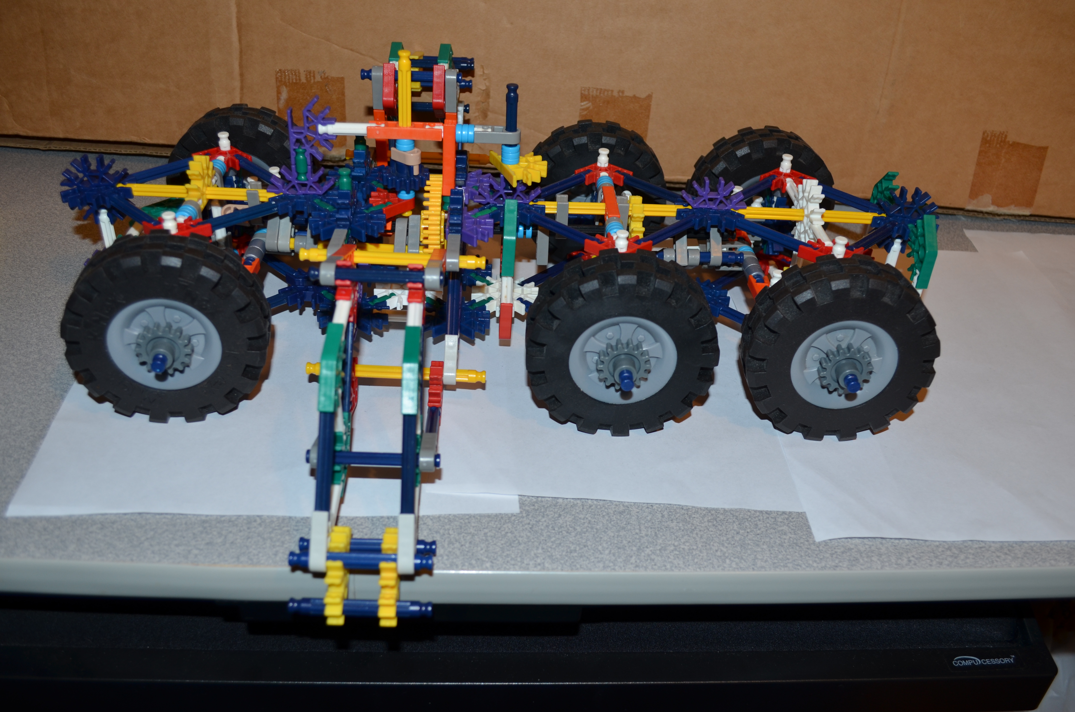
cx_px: 538
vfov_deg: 39.8
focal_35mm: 33
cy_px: 356
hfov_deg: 57.3
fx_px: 983
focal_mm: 22
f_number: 5.6
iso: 200
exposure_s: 1/30
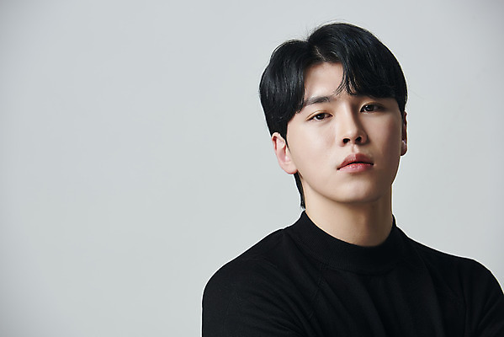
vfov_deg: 8.1
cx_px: 252
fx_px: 2381
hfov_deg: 12.1
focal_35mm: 170
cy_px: 168
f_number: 7.1
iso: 64
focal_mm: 170
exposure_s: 1/125
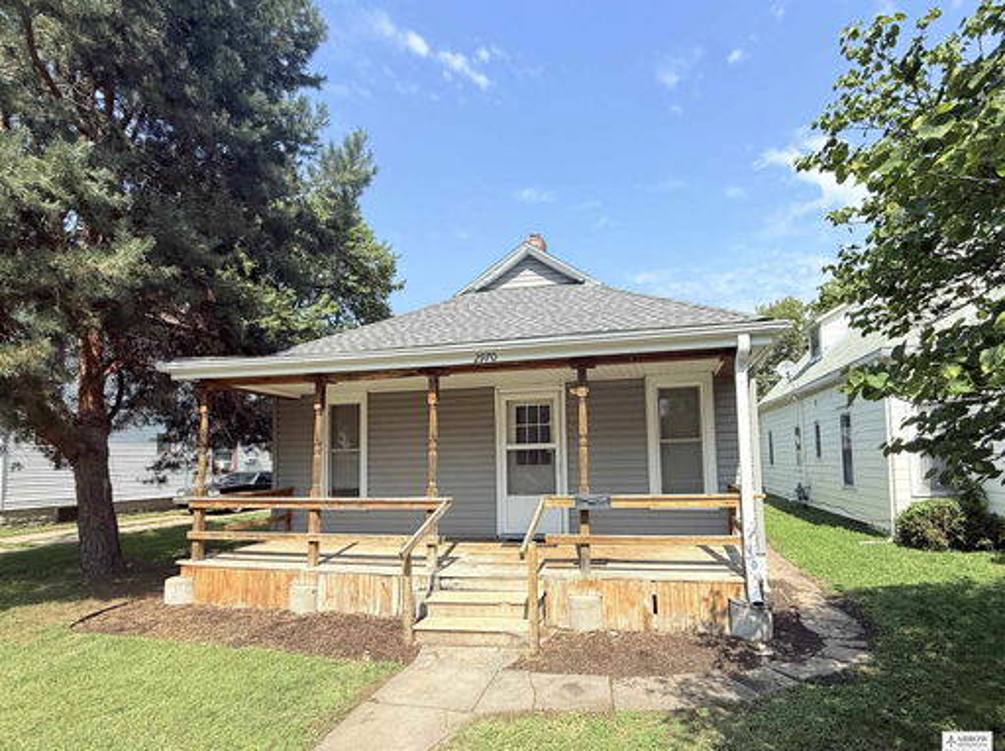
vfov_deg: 85.6
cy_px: 376
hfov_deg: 102.1
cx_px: 502
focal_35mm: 14
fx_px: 406
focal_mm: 2.22
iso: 50
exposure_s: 1/1698
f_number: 2.2
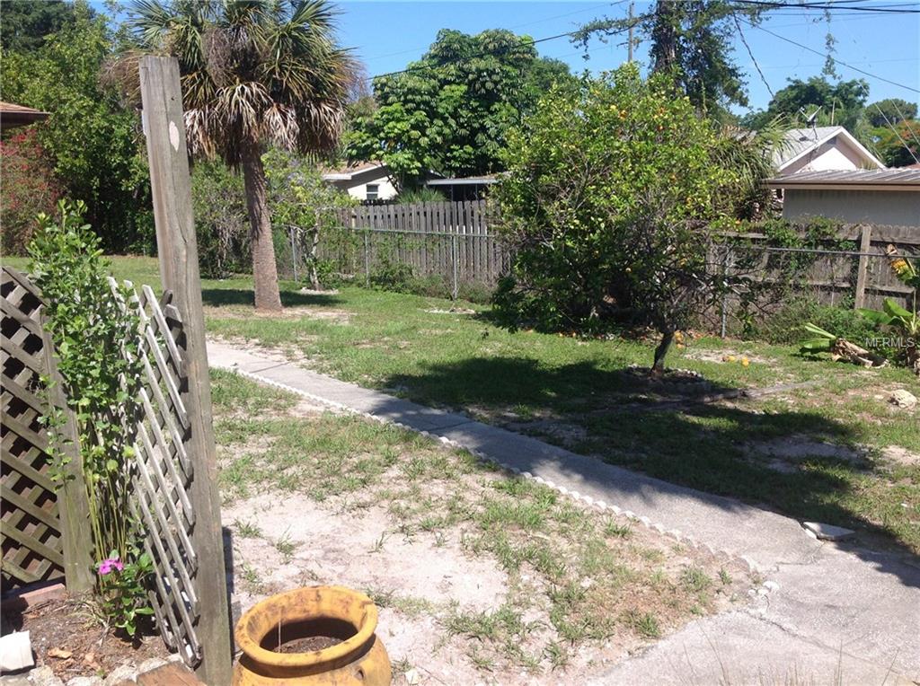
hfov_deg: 52.7
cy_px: 343
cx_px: 460
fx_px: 928
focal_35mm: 35
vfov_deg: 40.6
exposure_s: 1/1592
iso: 50
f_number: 2.4
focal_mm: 4.28
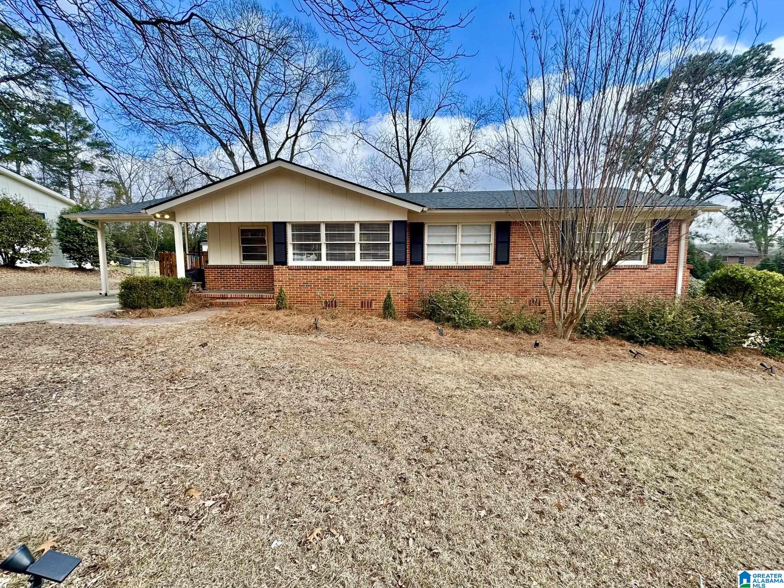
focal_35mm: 14
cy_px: 294
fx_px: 317
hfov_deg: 102.1
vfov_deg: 85.7
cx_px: 392
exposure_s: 1/375
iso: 40
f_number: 2.2
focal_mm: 2.22
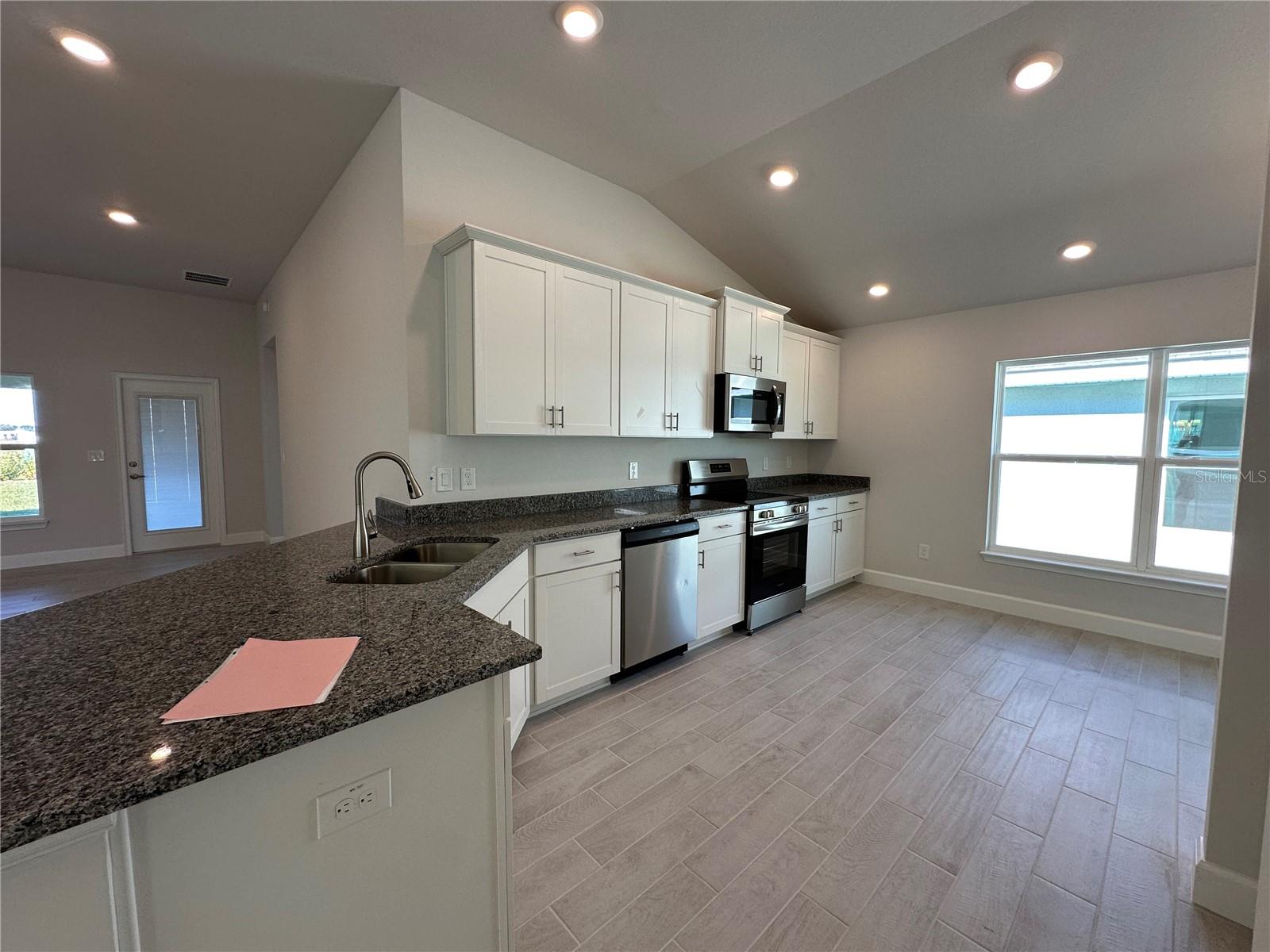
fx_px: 514
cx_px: 635
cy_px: 476
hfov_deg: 102.1
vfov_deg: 85.7
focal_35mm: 14
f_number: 2.2
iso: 100
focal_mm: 2.22
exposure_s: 1/120
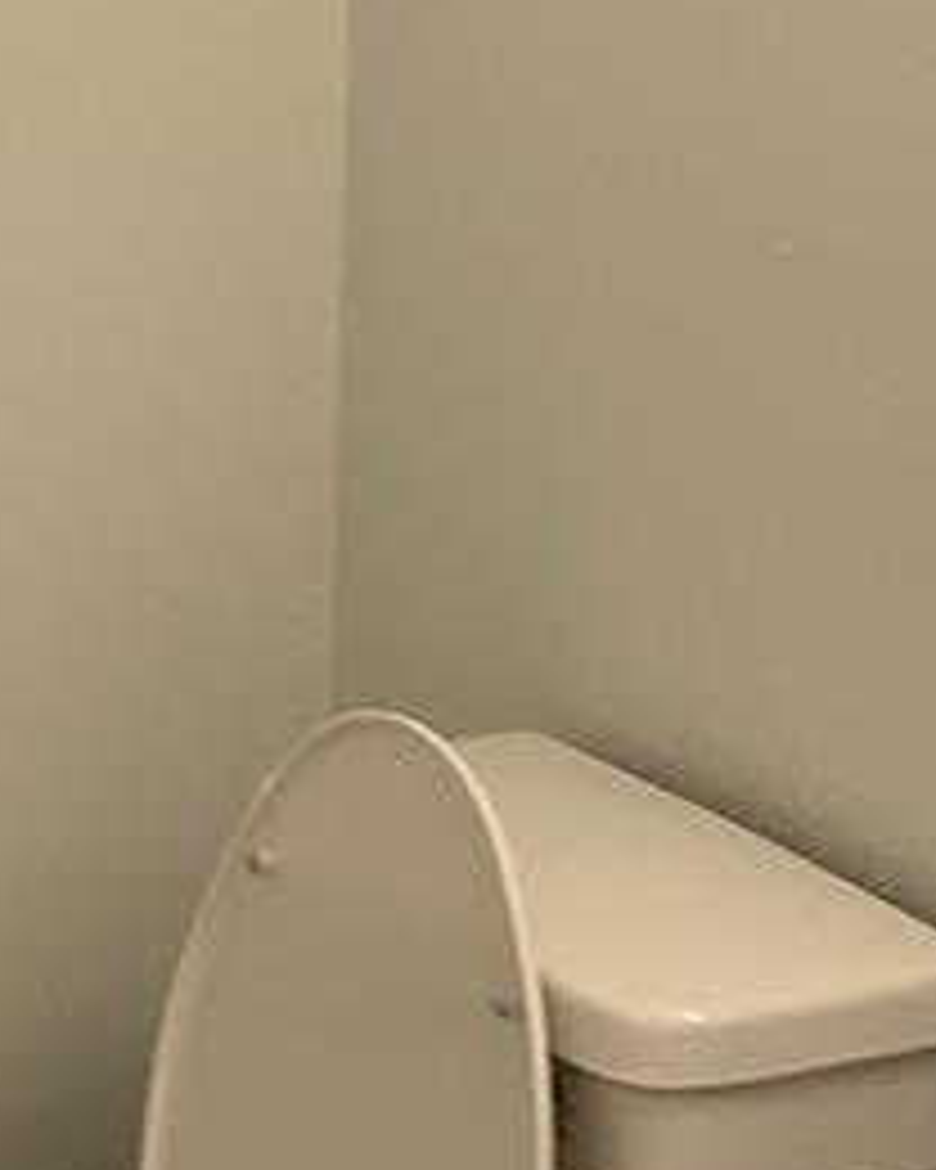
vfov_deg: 16.4
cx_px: -387
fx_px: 4051
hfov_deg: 12.6
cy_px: 405
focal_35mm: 117
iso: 100
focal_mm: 4.25
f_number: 1.8
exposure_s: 1/60
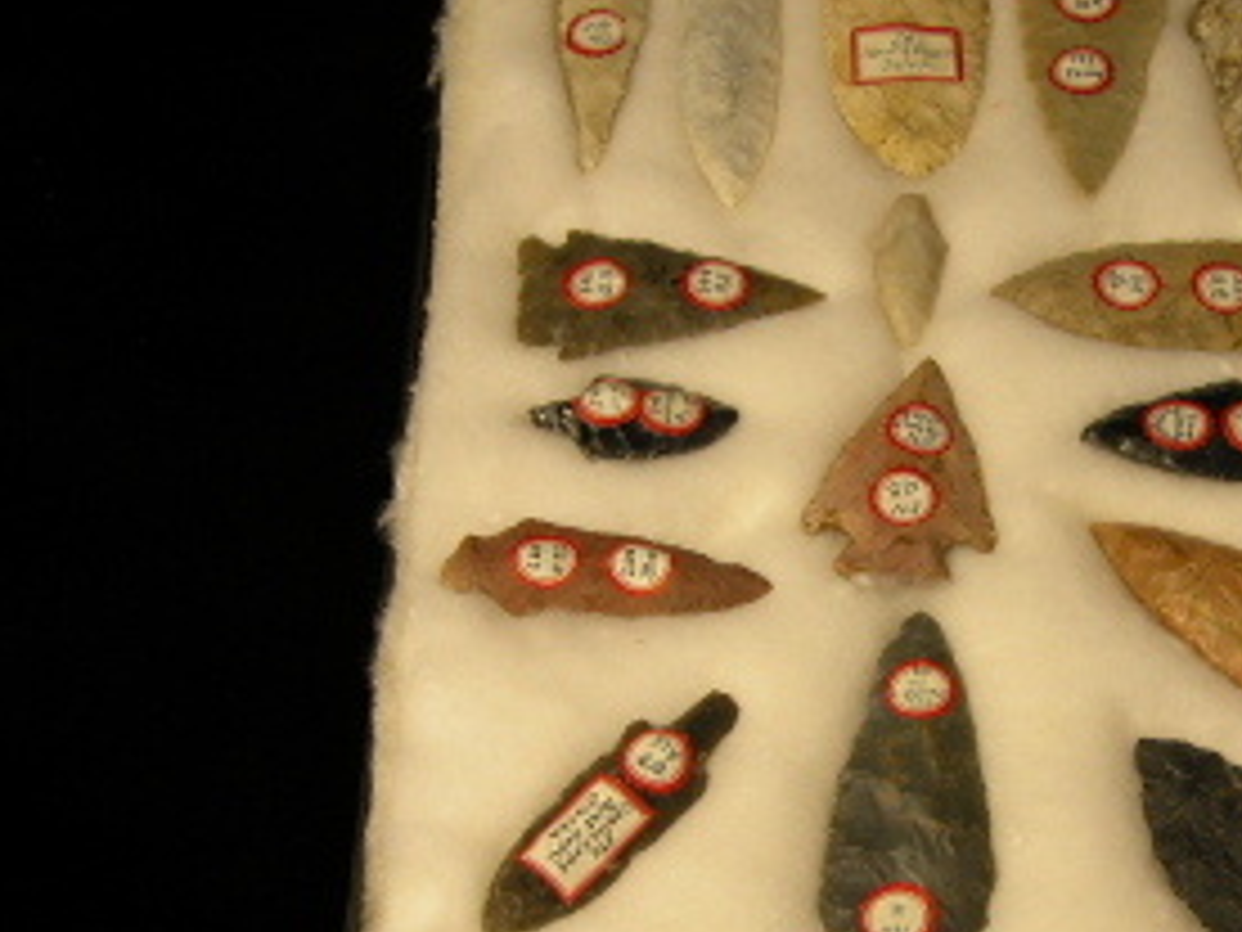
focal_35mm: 98
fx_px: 3516
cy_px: 714
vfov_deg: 15.0
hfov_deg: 19.9
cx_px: 904
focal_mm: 13.7
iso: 100
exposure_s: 1/37
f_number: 3.1
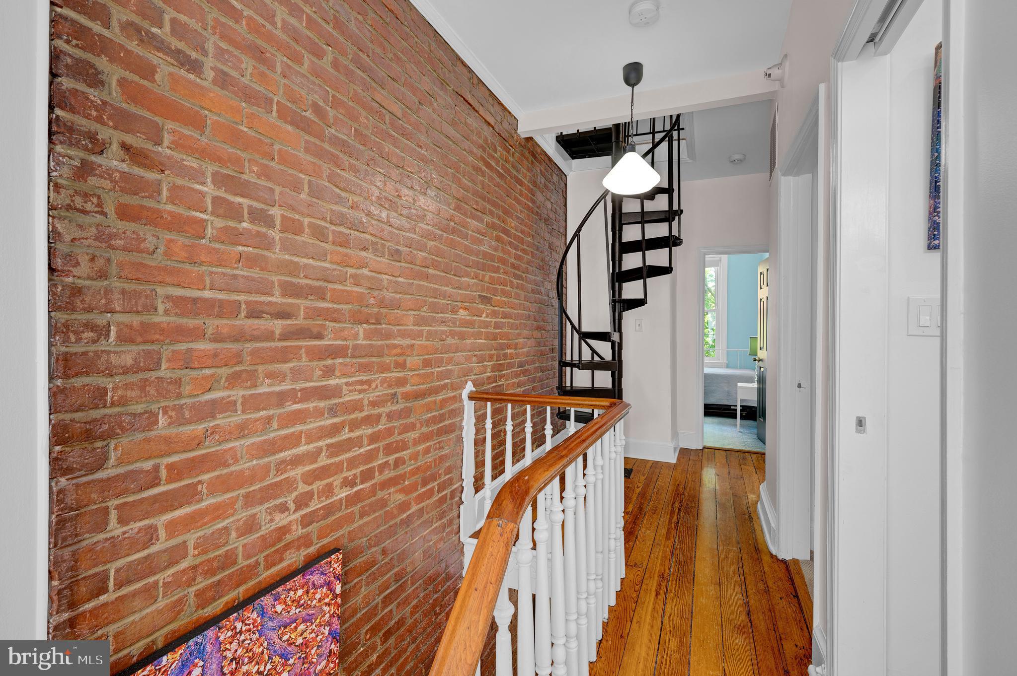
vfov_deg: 73.7
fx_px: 452
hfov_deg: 96.8
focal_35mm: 16
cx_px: 508
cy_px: 338
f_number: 8
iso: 100
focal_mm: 16
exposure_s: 1
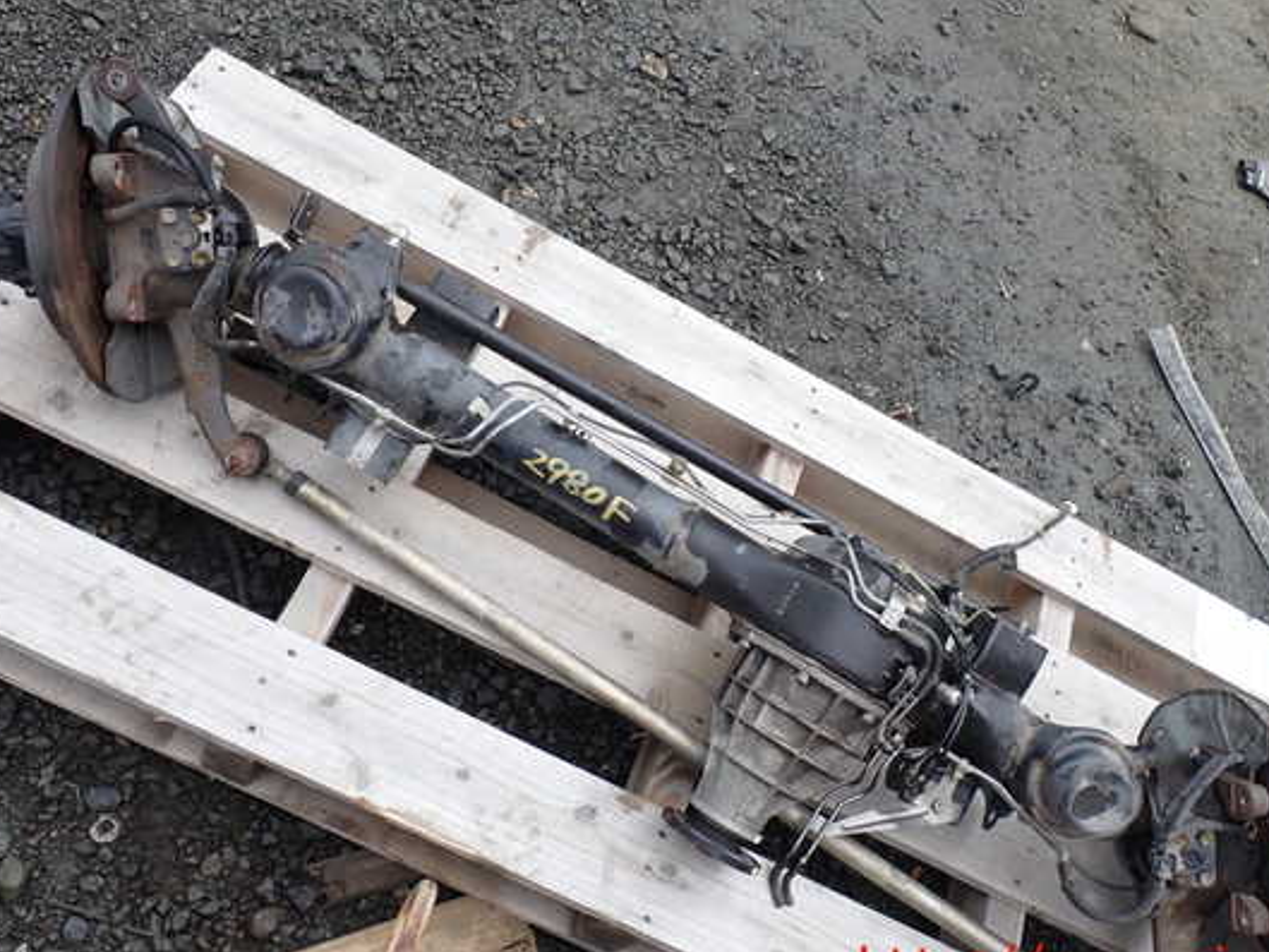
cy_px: 460
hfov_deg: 53.9
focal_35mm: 34
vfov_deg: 41.8
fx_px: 1247
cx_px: 681
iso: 100
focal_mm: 5.4
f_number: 3.2
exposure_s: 1/160
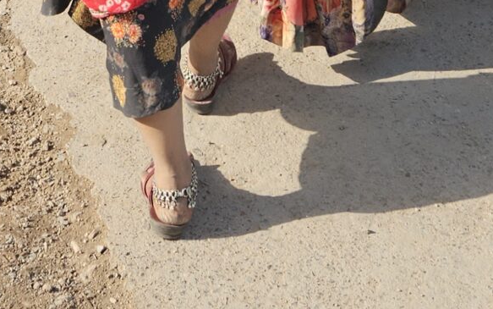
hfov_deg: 19.4
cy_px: -503
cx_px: 205
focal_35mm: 107
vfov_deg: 10.2
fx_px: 1438
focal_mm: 5.4
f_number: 1.8
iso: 25
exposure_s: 1/880
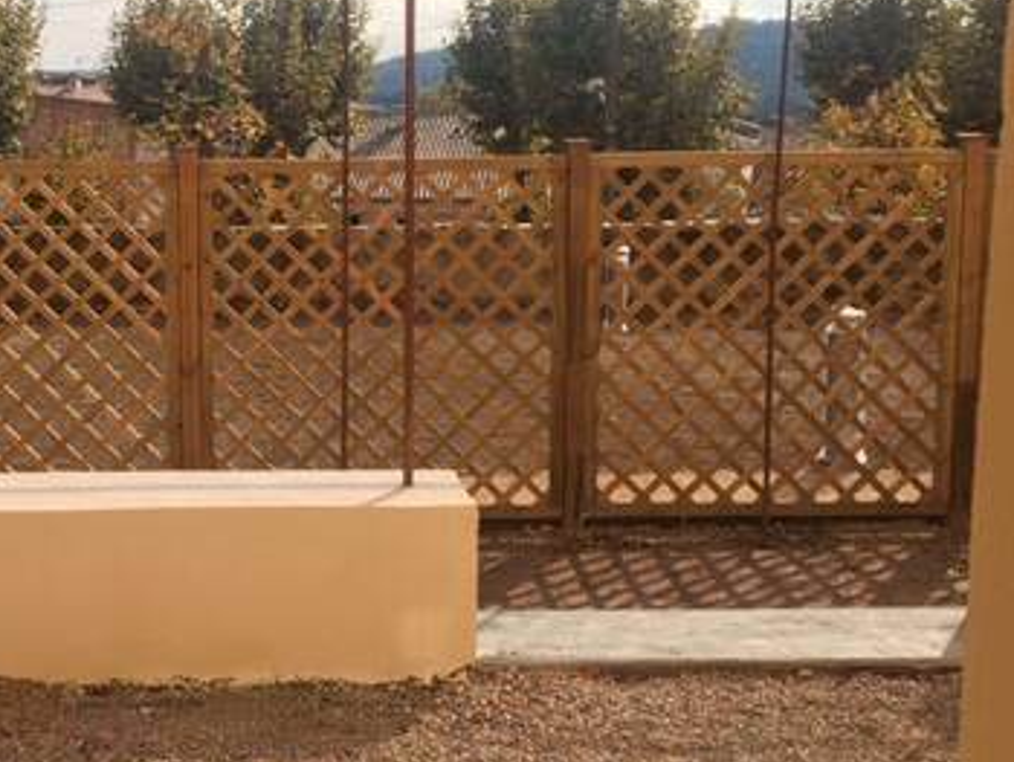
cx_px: 252
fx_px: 1554
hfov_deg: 35.3
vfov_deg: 27.5
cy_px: 281
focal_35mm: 53
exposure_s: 1/1148
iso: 25
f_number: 2.2
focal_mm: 4.15
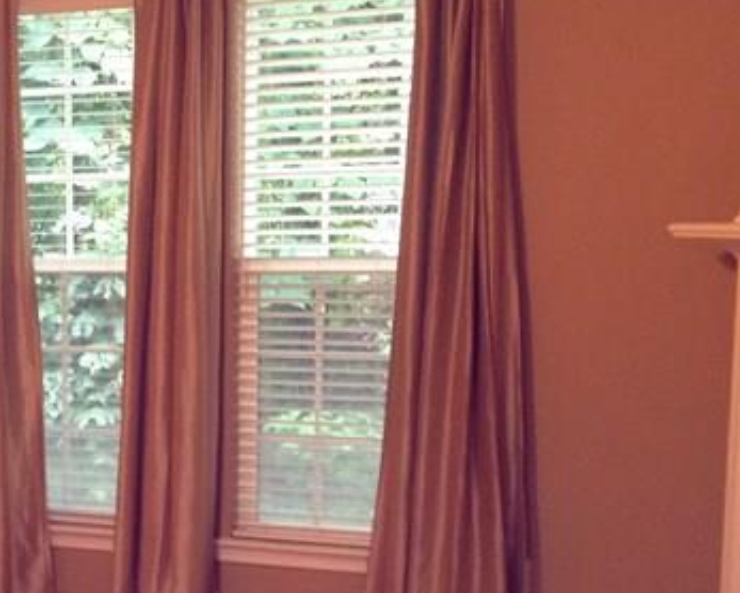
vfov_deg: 16.0
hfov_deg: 19.3
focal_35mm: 95
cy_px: 523
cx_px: -77
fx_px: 2082
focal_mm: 4.13
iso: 250
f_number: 2.4
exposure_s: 1/20
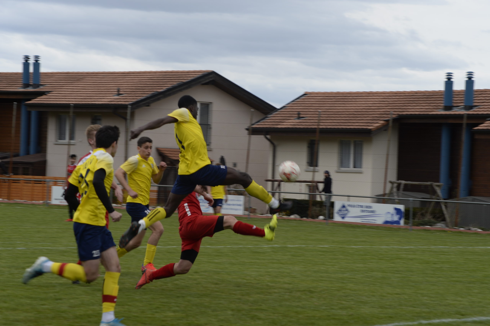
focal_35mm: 135
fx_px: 1835
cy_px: 163
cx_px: 245
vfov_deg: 10.1
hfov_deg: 15.2
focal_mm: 135
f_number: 9
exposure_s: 1/200
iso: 200
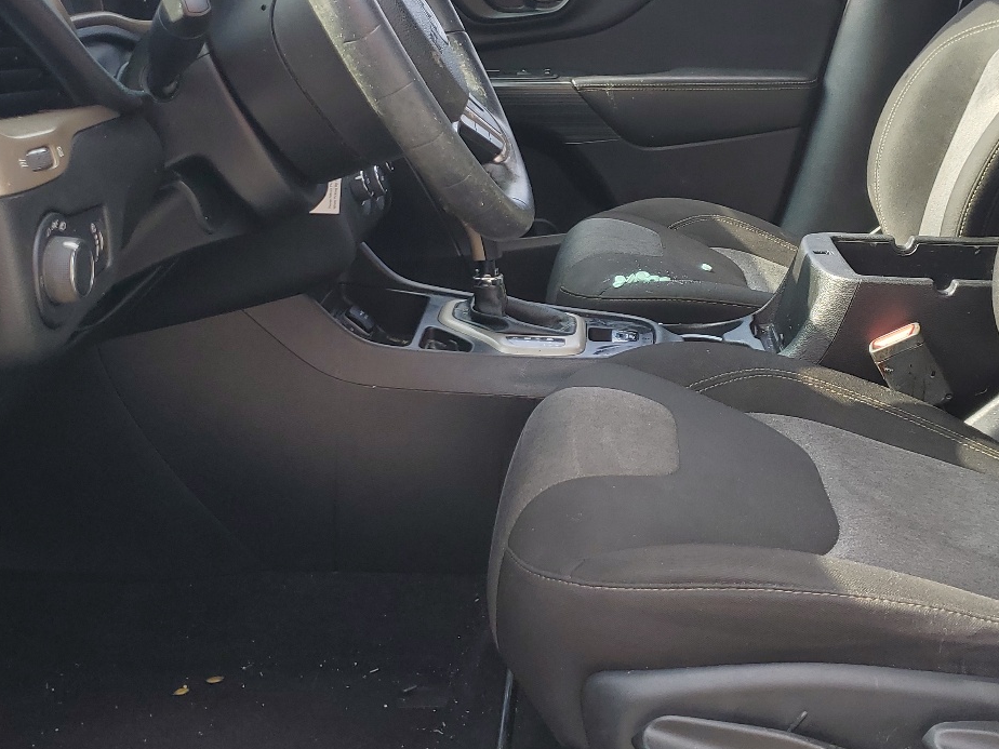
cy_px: 298
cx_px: 602
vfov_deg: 32.1
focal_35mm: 45
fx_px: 1299
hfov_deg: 41.9
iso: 50
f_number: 1.5
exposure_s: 1/357
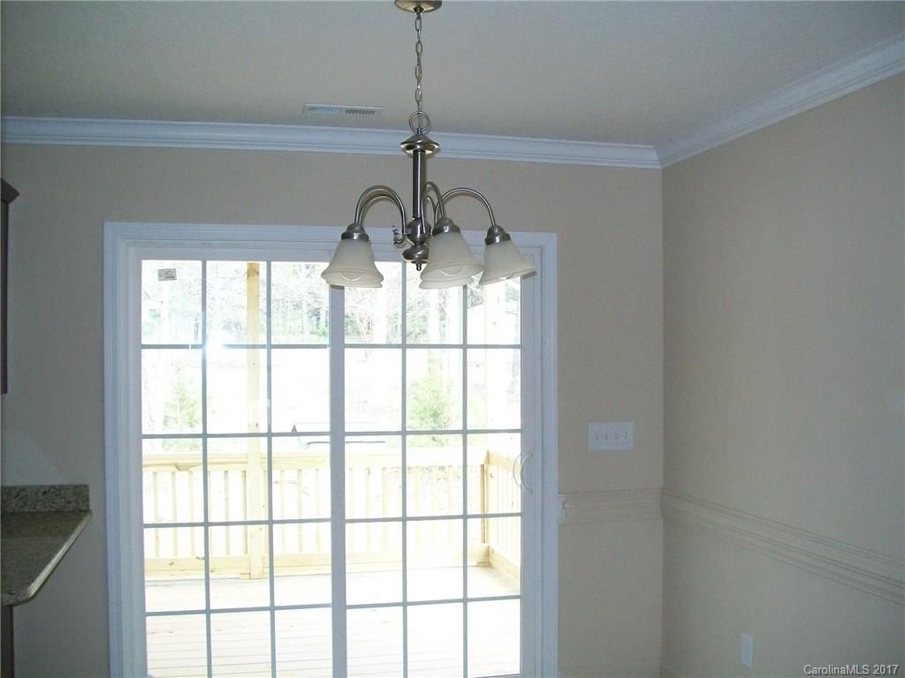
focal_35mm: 36
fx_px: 941
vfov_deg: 39.7
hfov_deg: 51.4
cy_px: 339
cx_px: 452
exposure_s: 1/60
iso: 160
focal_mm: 6
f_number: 2.7
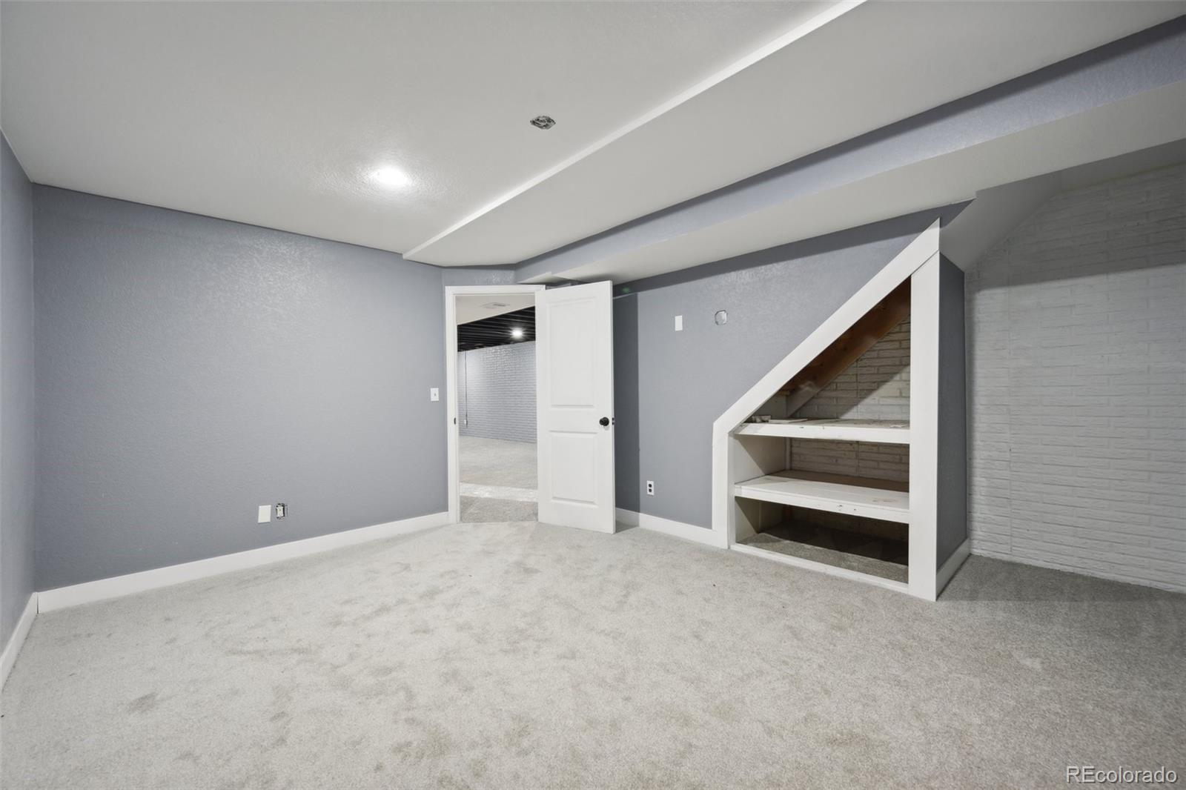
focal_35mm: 14
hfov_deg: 104.3
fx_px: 461
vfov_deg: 81.2
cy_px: 395
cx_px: 593
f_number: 8
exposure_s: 1/2
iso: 400
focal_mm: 14
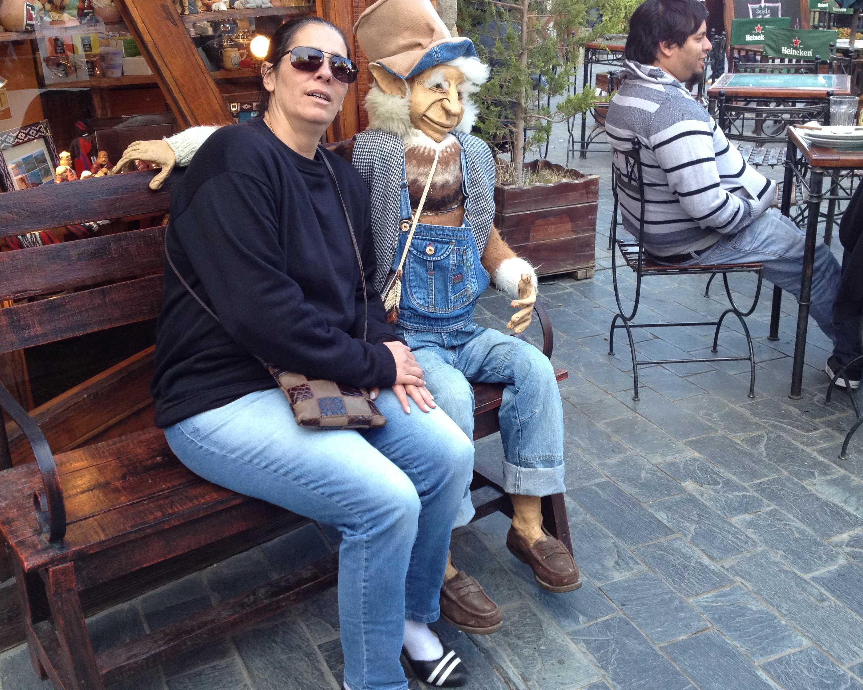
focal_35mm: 43
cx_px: 454
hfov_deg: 42.9
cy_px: 320
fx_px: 1098
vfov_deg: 34.9
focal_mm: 4.28
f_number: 2.4
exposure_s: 1/120
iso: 100
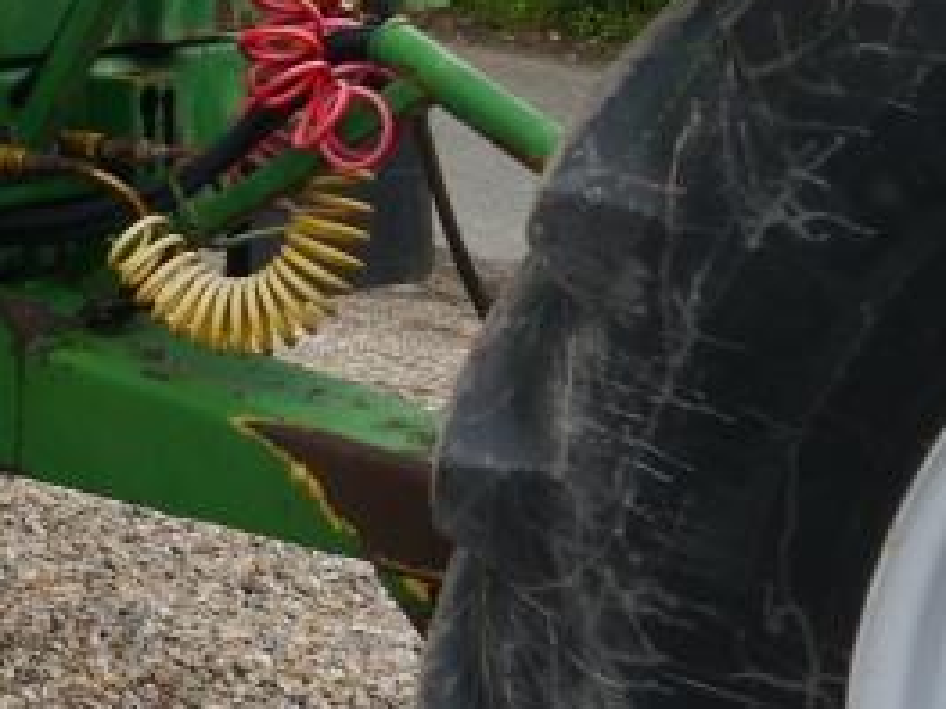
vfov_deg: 12.2
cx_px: -752
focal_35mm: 117
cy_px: -248
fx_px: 3196
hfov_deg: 14.7
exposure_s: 1/250
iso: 160
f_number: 5.6
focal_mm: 15
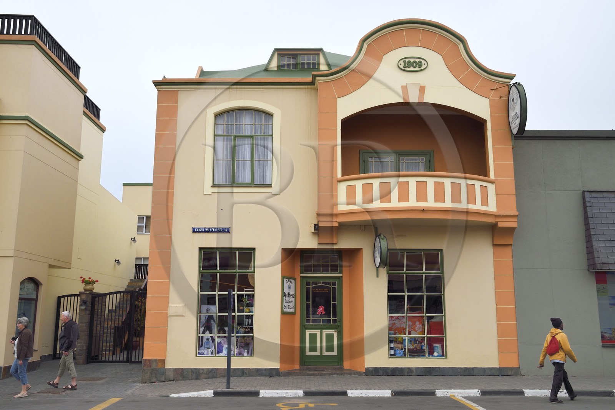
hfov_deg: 54.4
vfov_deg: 37.8
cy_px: 205
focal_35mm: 35
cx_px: 308
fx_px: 598
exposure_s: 1/160
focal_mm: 35
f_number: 13
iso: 400
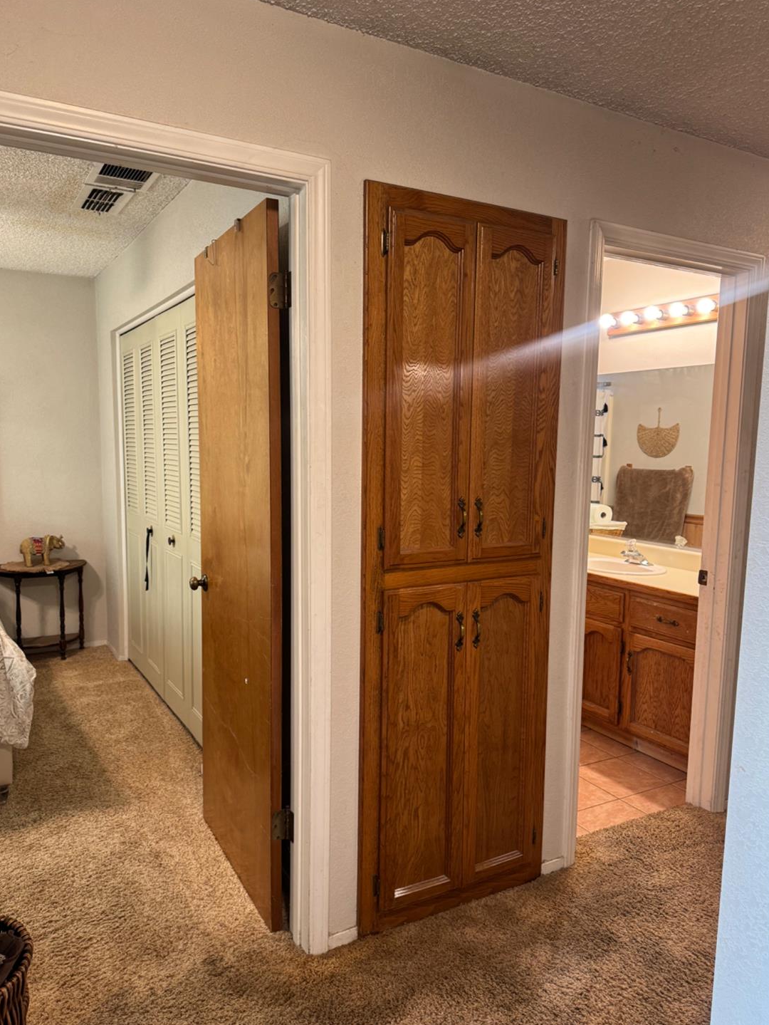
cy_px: 530
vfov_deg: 69.4
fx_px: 740
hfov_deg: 54.9
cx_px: 376
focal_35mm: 25
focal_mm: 6.76
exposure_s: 1/60
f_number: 1.78
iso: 200
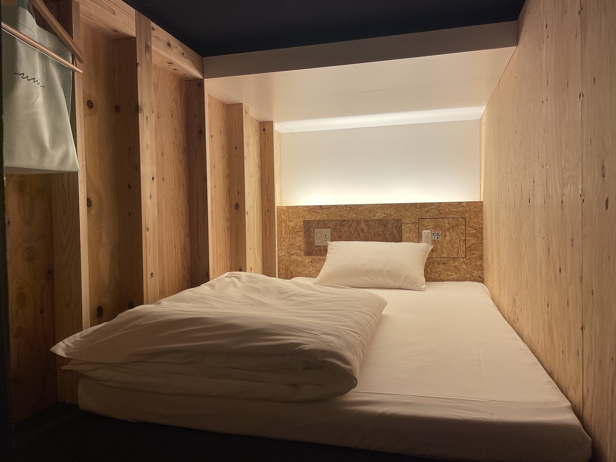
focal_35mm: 26
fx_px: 463
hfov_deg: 67.3
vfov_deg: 53.1
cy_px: 231
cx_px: 308
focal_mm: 4.2
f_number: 1.6
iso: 125
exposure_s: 1/102
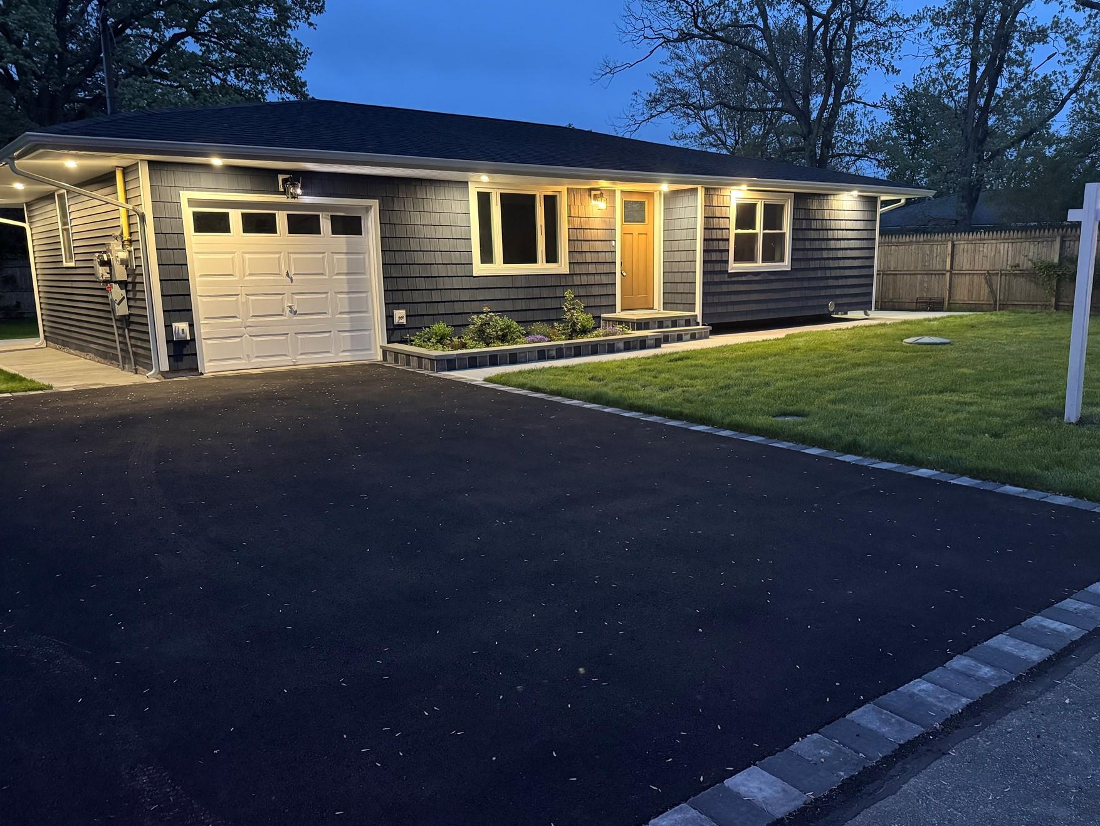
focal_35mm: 28
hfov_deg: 63.4
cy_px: 433
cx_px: 590
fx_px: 890
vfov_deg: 49.7
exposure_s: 1/30
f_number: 1.78
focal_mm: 6.76
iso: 800
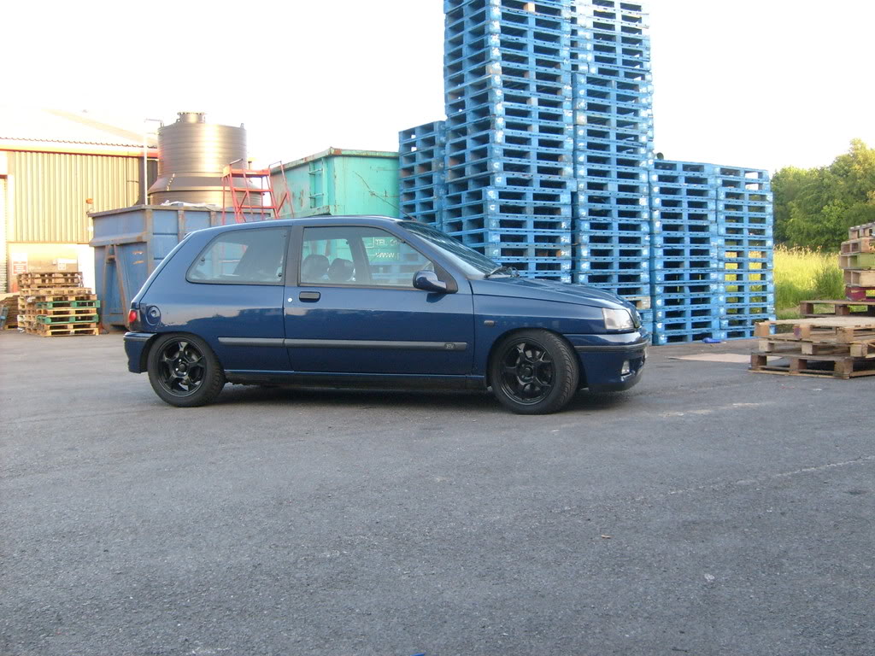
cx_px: 438
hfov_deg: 52.6
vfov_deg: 40.7
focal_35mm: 35
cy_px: 328
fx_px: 885
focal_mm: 5.8
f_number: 2.8
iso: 80
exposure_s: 1/125
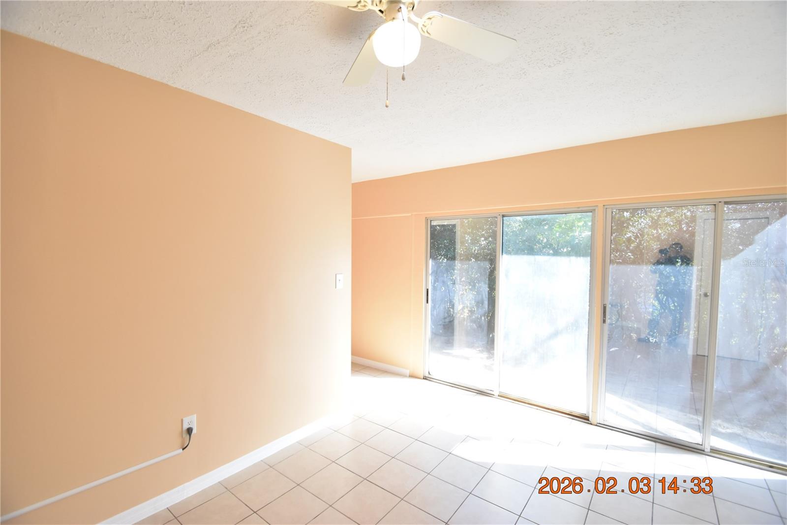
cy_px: 262
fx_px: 328
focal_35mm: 15
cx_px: 394
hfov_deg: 100.4
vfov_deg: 77.3
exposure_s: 1/250
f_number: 3.5
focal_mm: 10
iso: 800
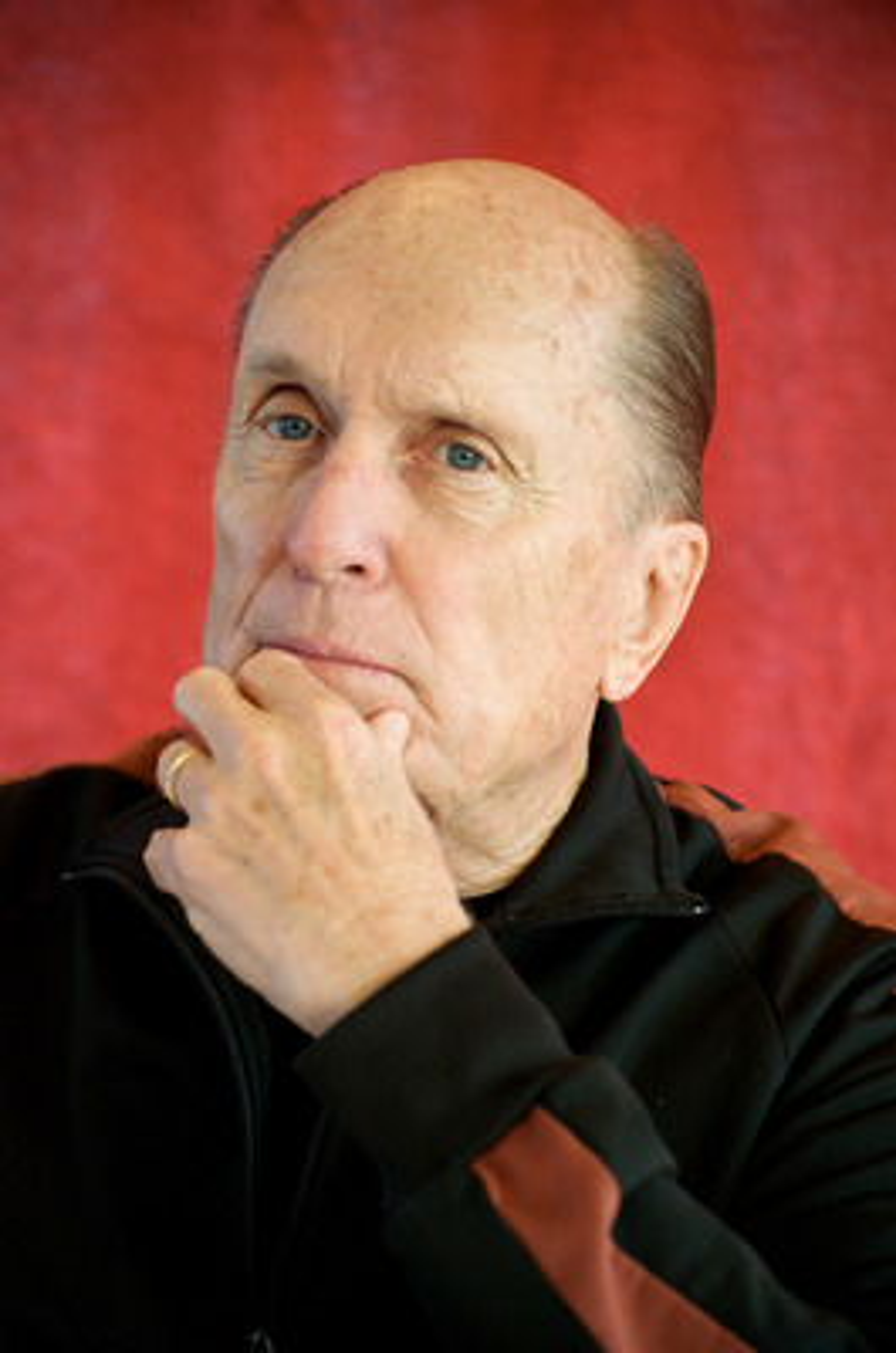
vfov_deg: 16.4
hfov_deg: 10.9
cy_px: 676
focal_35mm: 125
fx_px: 4687
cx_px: 448
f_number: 5.6
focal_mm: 125
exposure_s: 1/60
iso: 1000
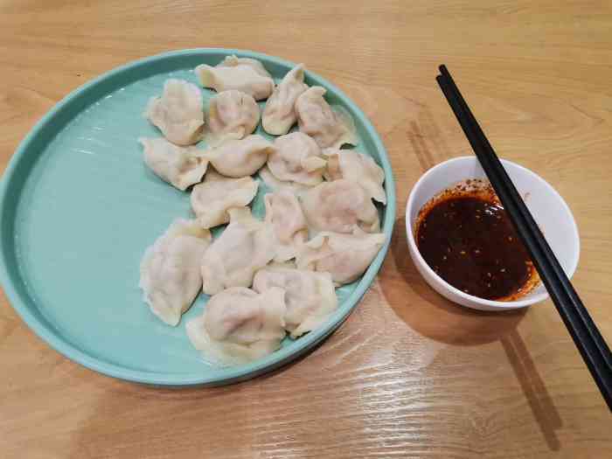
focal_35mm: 26
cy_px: 230
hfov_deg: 67.3
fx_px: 460
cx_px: 306
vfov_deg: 53.1
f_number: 1.8
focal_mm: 4.75
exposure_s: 1/100
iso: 320
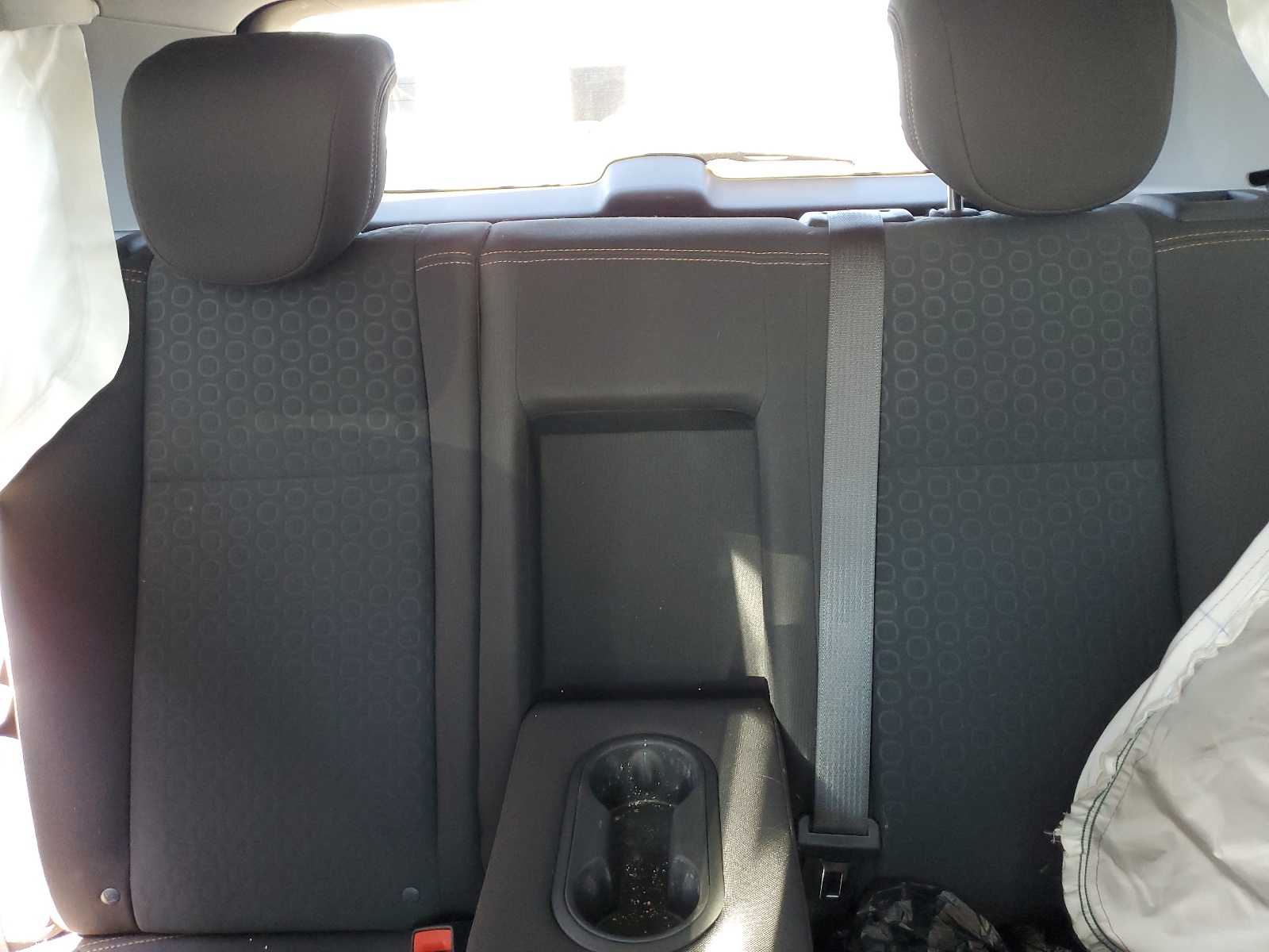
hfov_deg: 67.3
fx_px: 953
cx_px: 634
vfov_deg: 53.1
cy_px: 476
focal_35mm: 26
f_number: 1.5
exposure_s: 1/60.2
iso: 227
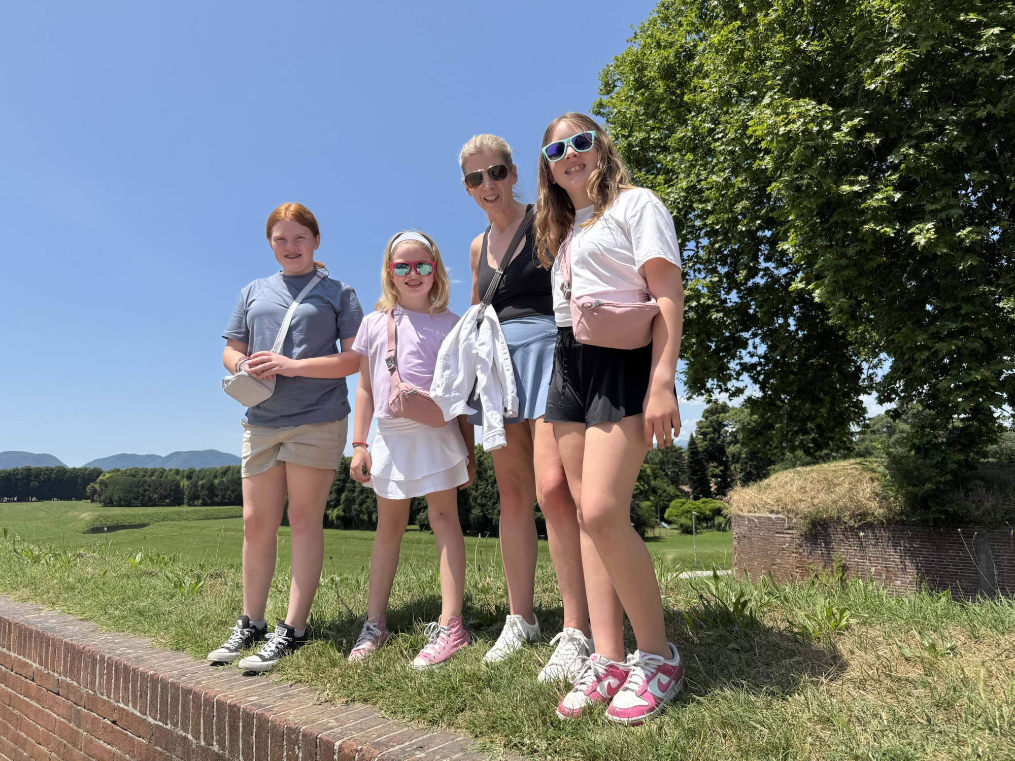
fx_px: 704
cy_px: 380
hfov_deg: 71.6
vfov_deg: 56.8
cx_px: 508
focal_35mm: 24
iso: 80
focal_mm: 6.76
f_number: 1.78
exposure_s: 1/4310
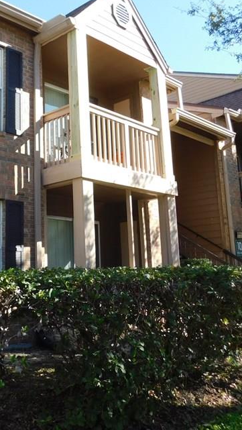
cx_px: 42
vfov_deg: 50.2
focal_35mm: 40
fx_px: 456
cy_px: 173
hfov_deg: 29.0
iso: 125
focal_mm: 4
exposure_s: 1/400
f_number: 3
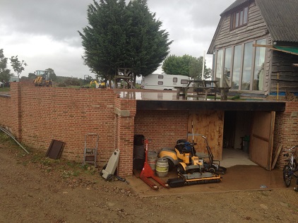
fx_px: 284
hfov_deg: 55.4
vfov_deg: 42.9
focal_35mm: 33
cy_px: 112
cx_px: 149
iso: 50
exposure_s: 1/396
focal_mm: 4.12
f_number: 2.4
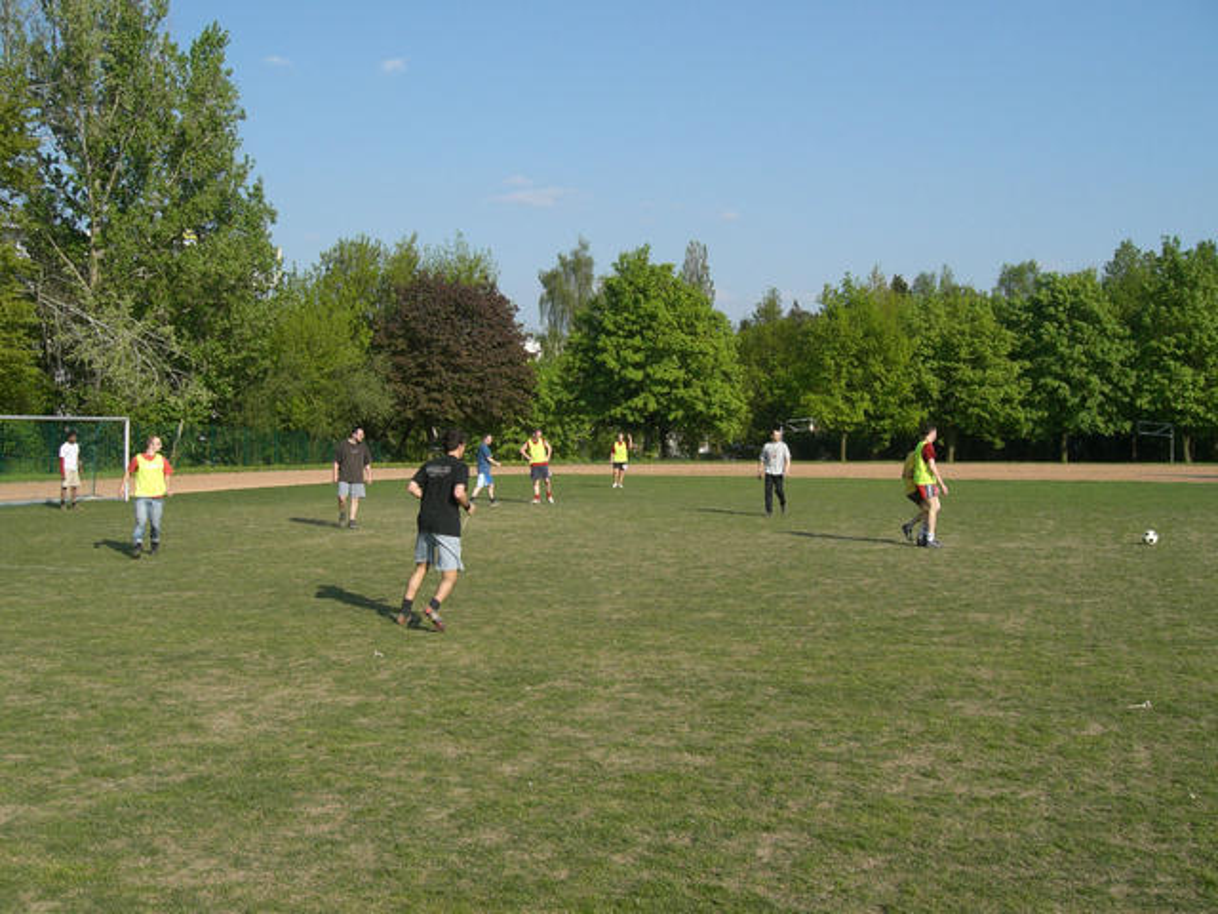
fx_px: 1337
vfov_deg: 37.7
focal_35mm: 38
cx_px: 609
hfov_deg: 49.0
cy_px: 457
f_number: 4.4
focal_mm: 6.3
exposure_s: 1/500
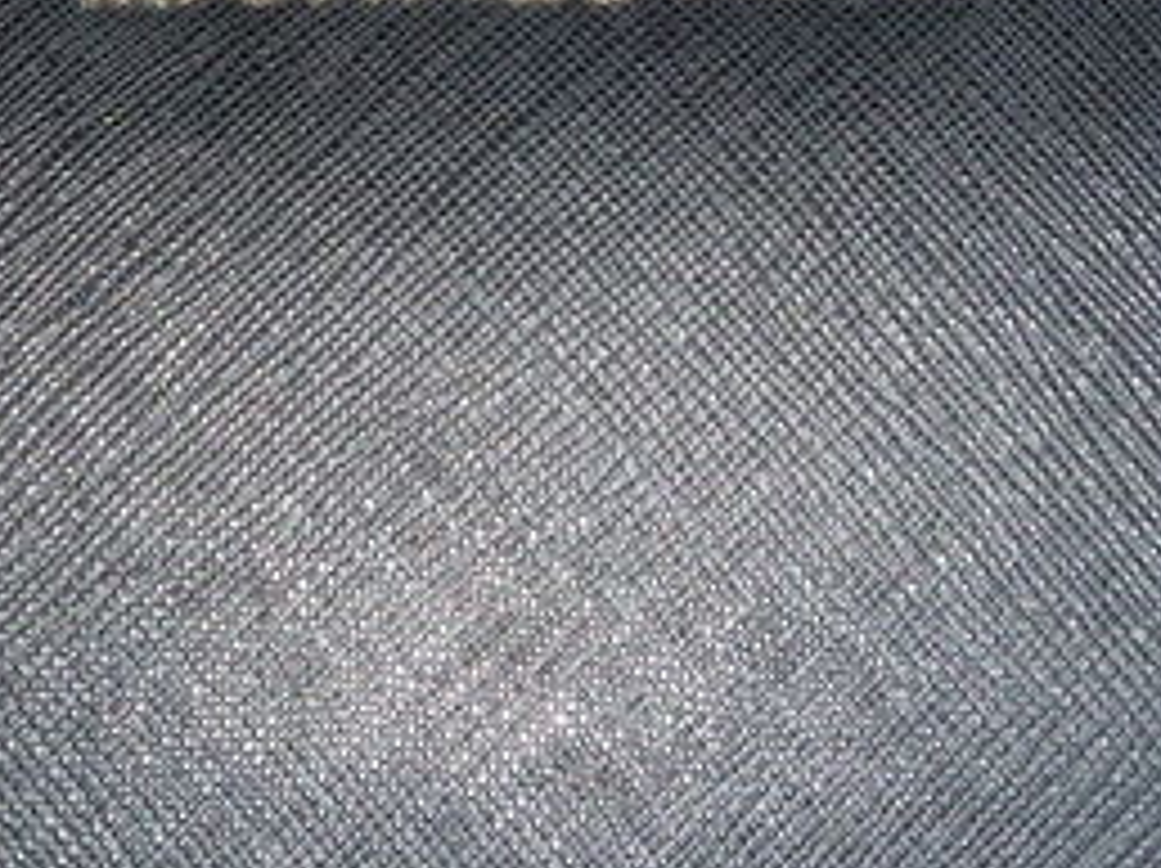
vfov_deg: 15.1
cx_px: 459
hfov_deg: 20.2
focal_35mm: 97
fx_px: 3250
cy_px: 193
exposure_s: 1/30
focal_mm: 4.4
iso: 100
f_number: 4
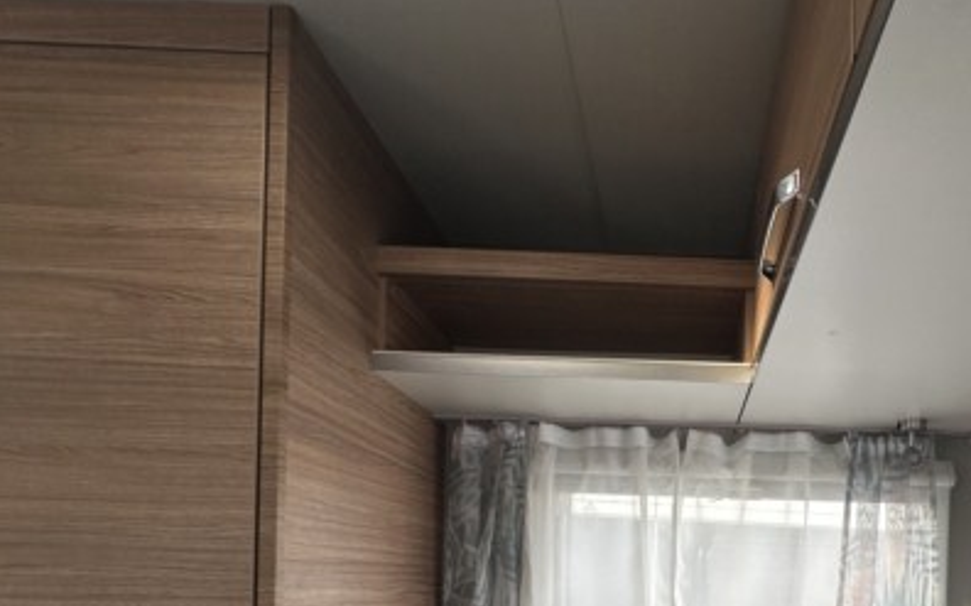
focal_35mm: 24
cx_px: 696
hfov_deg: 71.0
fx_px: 635
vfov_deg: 44.6
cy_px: 584
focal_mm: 2.22
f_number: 2.2
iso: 40
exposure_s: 1/148
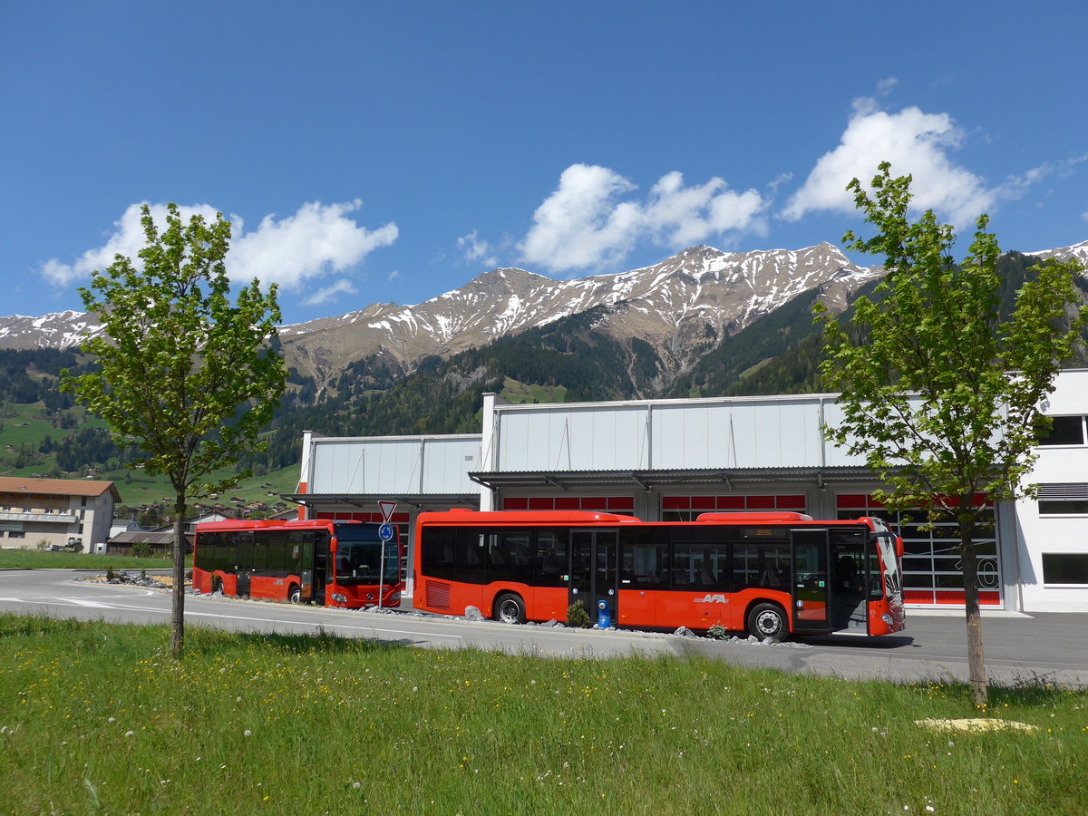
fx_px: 911
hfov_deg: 61.7
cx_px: 544
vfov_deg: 48.2
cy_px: 408
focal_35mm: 29
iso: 80
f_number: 2.8
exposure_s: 1/2000
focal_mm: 6
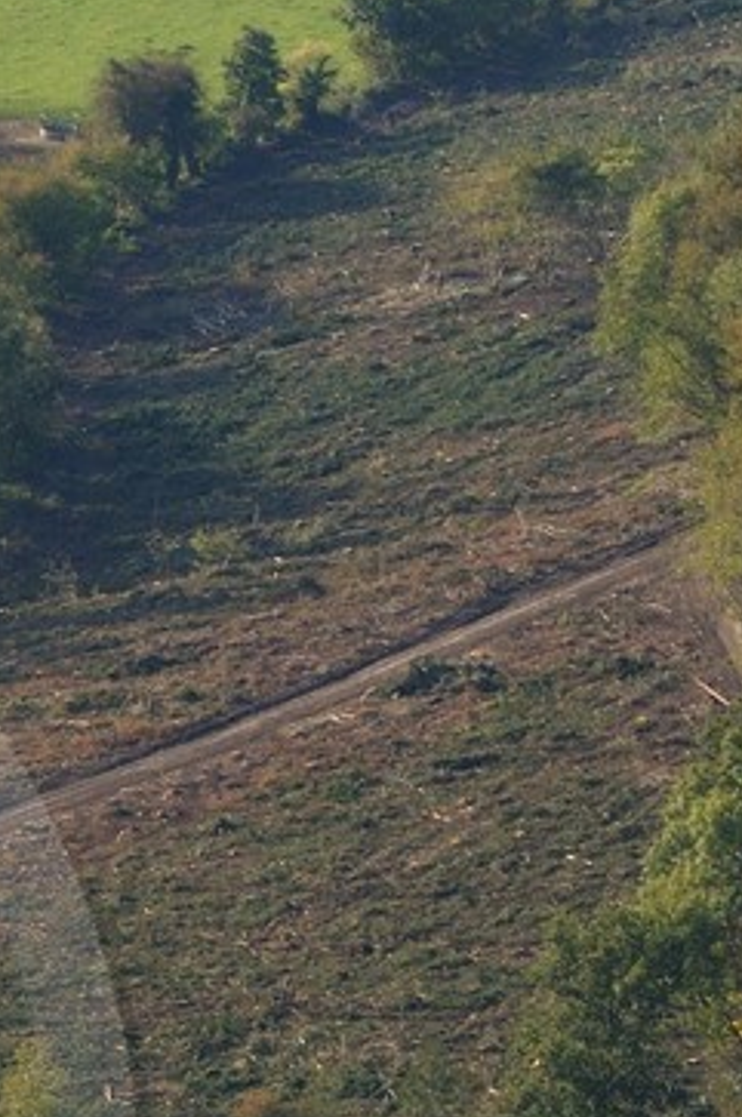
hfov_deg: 2.3
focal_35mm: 595
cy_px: 1237
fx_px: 18447
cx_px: -810
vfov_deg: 3.5
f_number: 6.3
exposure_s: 1/800
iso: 400
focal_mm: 135
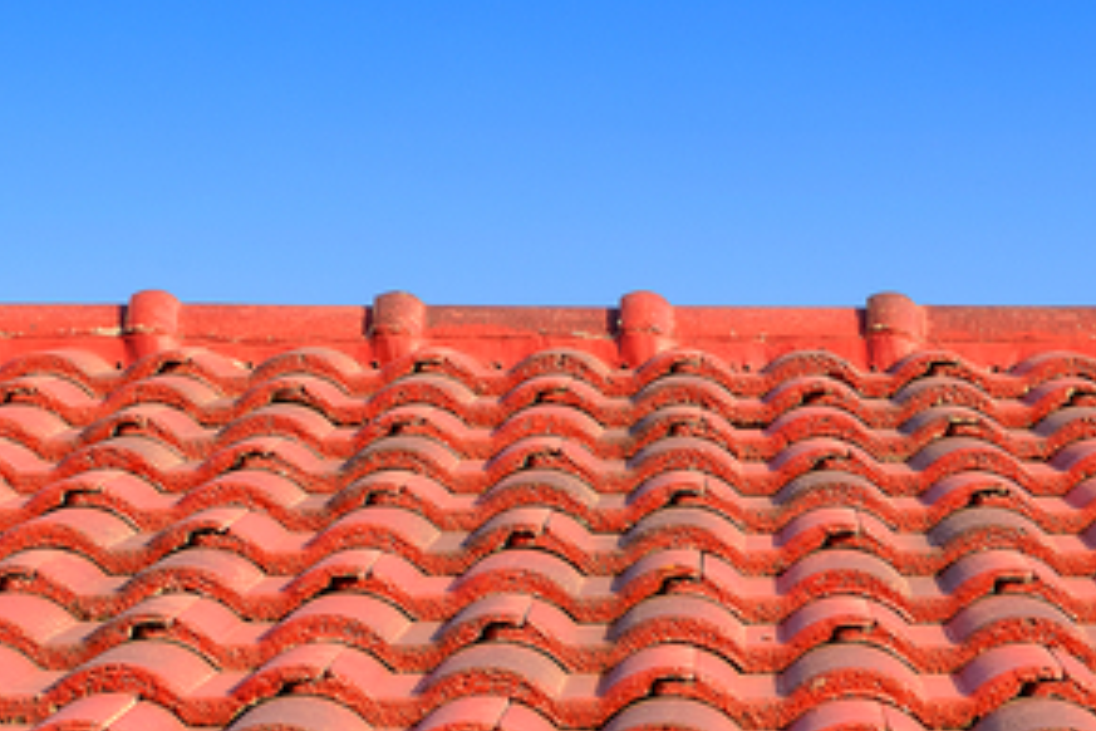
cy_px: 624
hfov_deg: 9.1
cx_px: 814
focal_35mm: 227
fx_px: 6910
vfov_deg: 6.0
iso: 400
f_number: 8
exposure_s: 1/250
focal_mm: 78
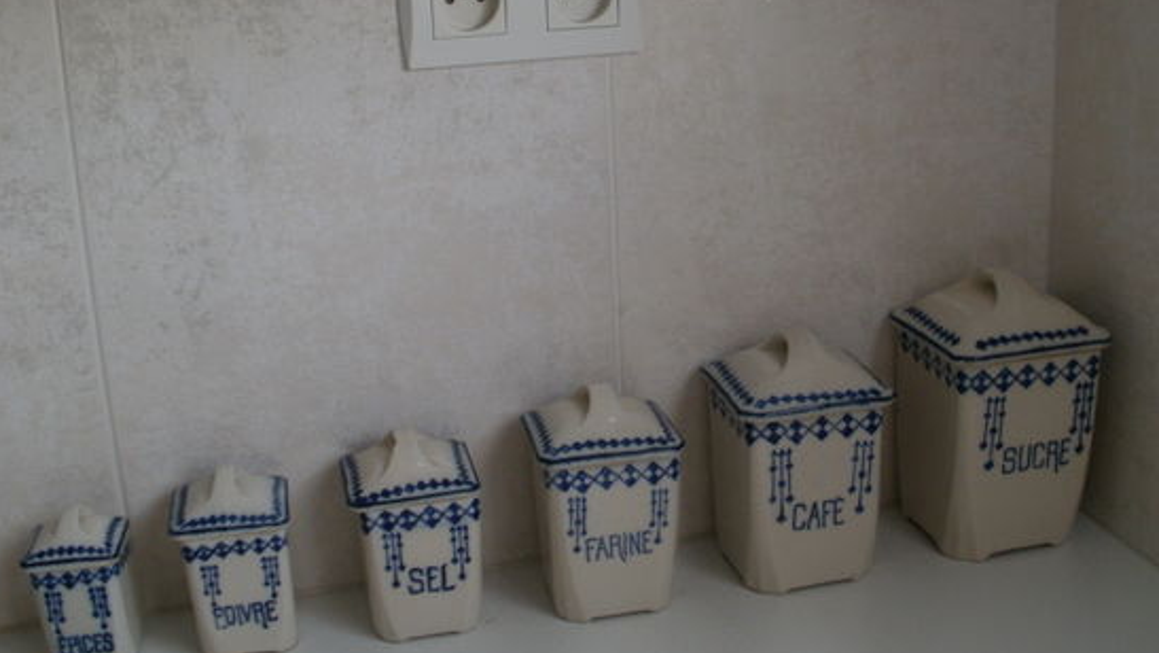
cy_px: 280
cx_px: 612
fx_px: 1322
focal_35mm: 43
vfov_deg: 27.7
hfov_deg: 47.3
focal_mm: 6.3
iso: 125
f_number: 3.5
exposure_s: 1/25
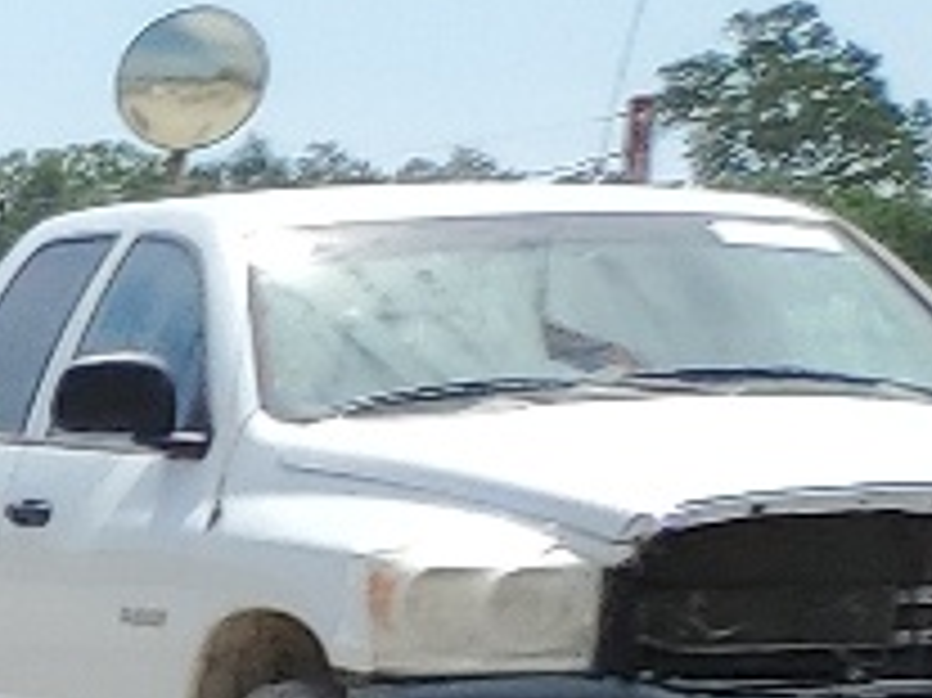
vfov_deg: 6.9
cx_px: -2526
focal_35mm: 201
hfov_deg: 7.6
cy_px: 1779
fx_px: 5409
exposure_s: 1/5000
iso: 50
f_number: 1.5
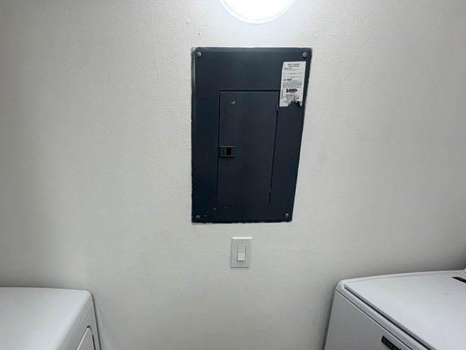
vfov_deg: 57.2
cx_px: 186
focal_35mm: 22
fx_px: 296
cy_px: 273
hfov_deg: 75.5
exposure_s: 1/120
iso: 125
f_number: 2.2
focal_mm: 2.22
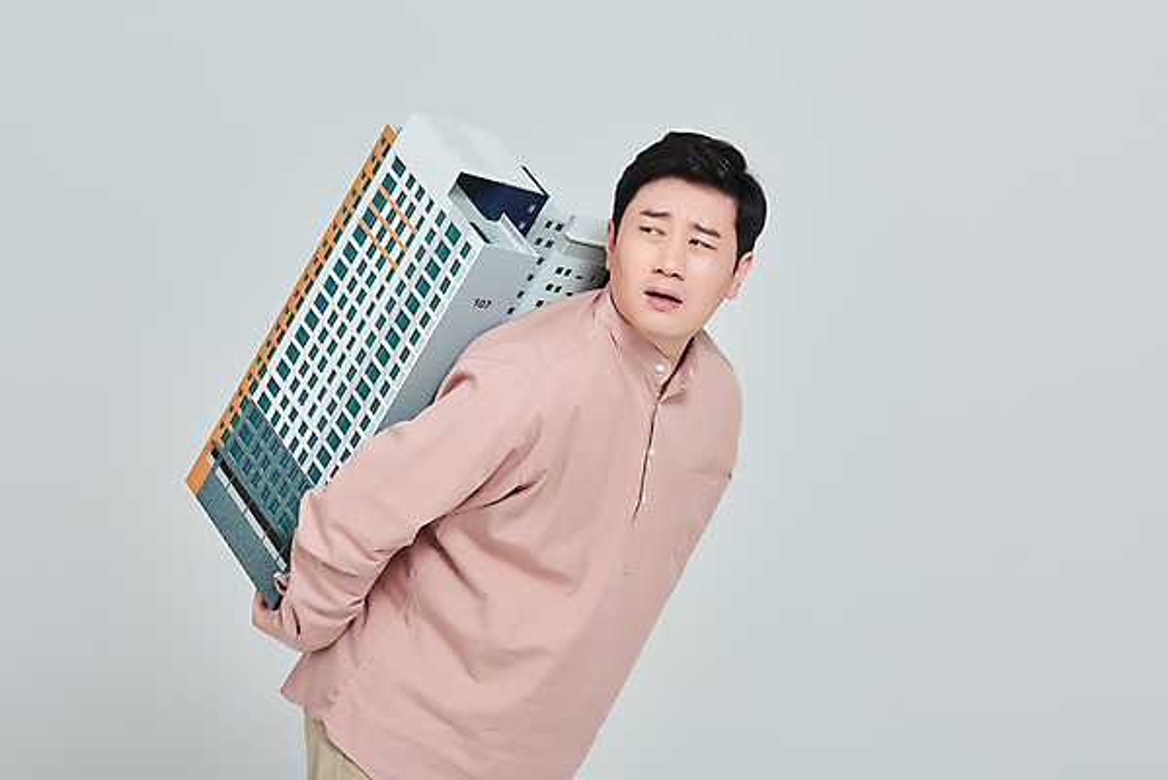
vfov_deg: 12.5
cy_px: 390
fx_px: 3570
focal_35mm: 110
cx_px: 584
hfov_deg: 18.6
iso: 100
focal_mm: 110
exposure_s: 1/125
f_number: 13
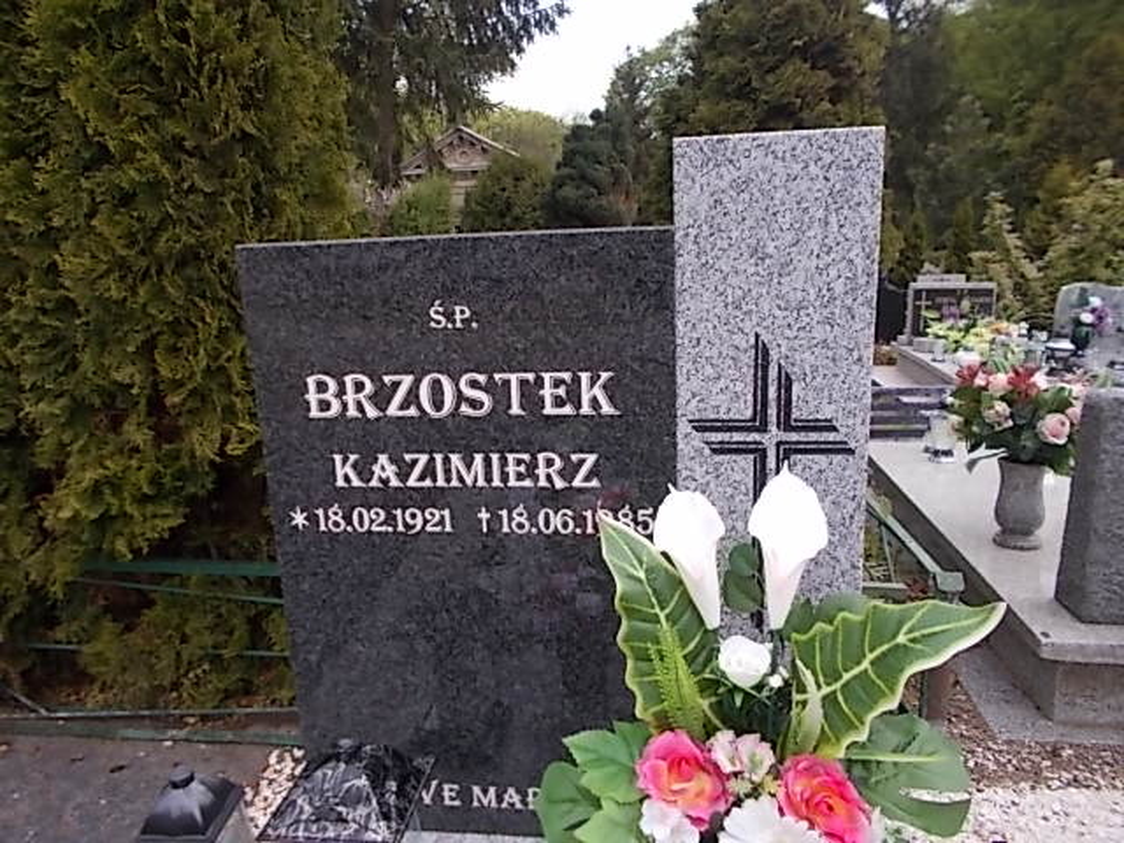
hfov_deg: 67.3
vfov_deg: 53.1
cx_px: 562
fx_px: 844
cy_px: 422
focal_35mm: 26
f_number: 3.2
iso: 80
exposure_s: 1/400
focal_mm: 4.6
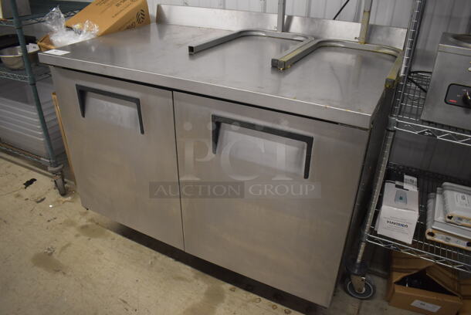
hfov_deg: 67.3
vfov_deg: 48.0
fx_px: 354
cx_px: 236
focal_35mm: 27
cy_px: 158
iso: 1600
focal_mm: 18
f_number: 3.5
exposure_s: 1/125
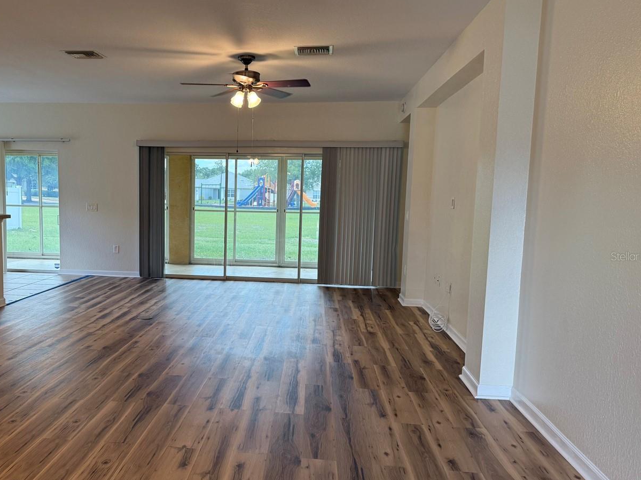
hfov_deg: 56.0
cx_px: 234
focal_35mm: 32
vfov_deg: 44.1
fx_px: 593
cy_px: 256
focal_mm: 6.76
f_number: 1.78
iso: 125
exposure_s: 1/158
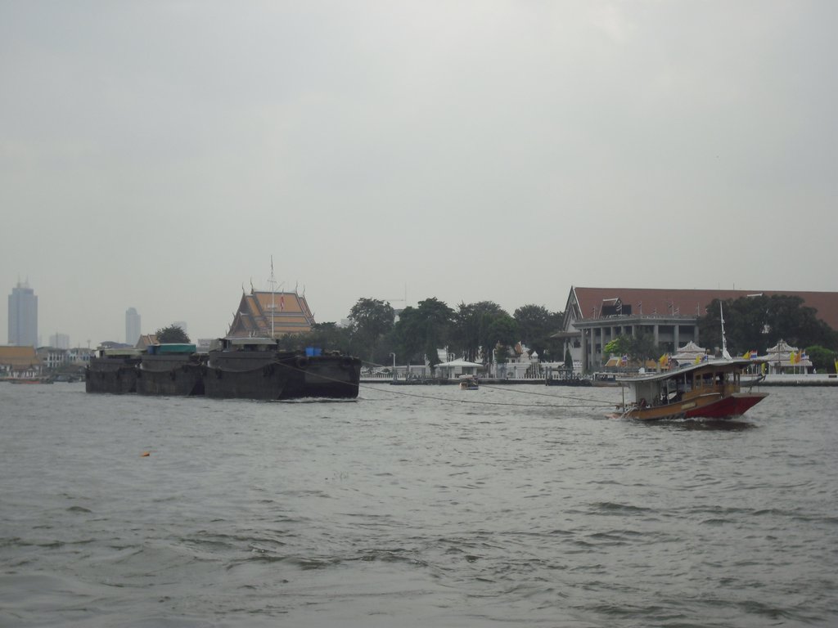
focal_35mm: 65
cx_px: 419
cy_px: 314
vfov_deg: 22.6
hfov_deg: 29.8
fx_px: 1574
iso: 100
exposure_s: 1/100
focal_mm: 10.7
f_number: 10.4
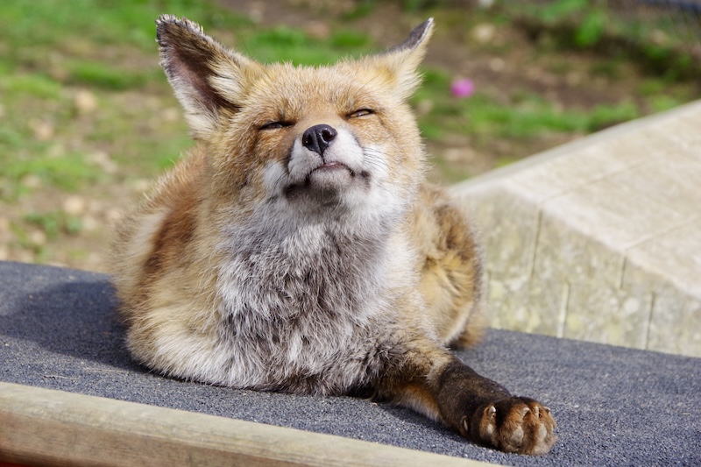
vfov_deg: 8.7
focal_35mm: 157
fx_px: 3056
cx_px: 350
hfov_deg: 13.1
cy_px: 234
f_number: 10
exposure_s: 1/250
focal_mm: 105
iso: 400
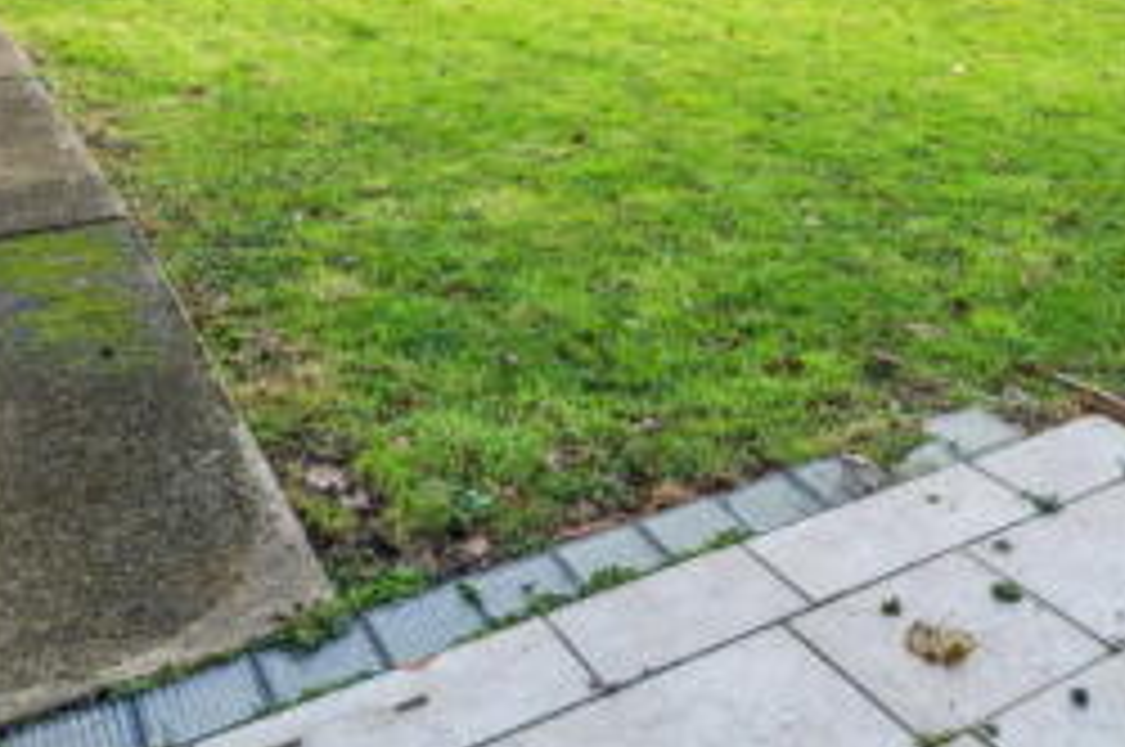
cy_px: -200
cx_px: 839
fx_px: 1311
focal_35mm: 42
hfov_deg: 44.9
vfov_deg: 27.2
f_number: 7.1
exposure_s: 1/200
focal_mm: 16
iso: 640
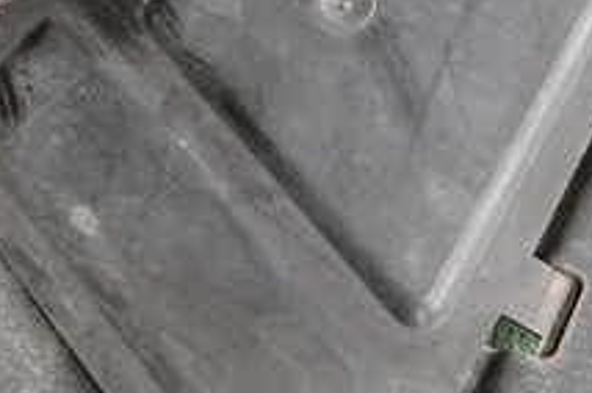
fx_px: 1199
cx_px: 420
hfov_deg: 27.5
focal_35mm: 73
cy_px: 108
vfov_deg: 18.5
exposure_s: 1/30
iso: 250
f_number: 2
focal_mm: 4.5
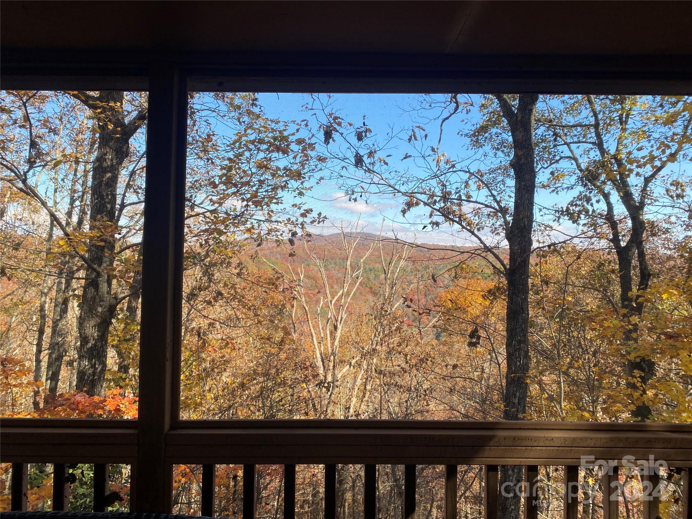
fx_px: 520
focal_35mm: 26
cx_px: 346
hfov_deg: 67.3
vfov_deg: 53.1
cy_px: 260
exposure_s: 1/693
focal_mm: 4.25
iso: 32
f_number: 1.8
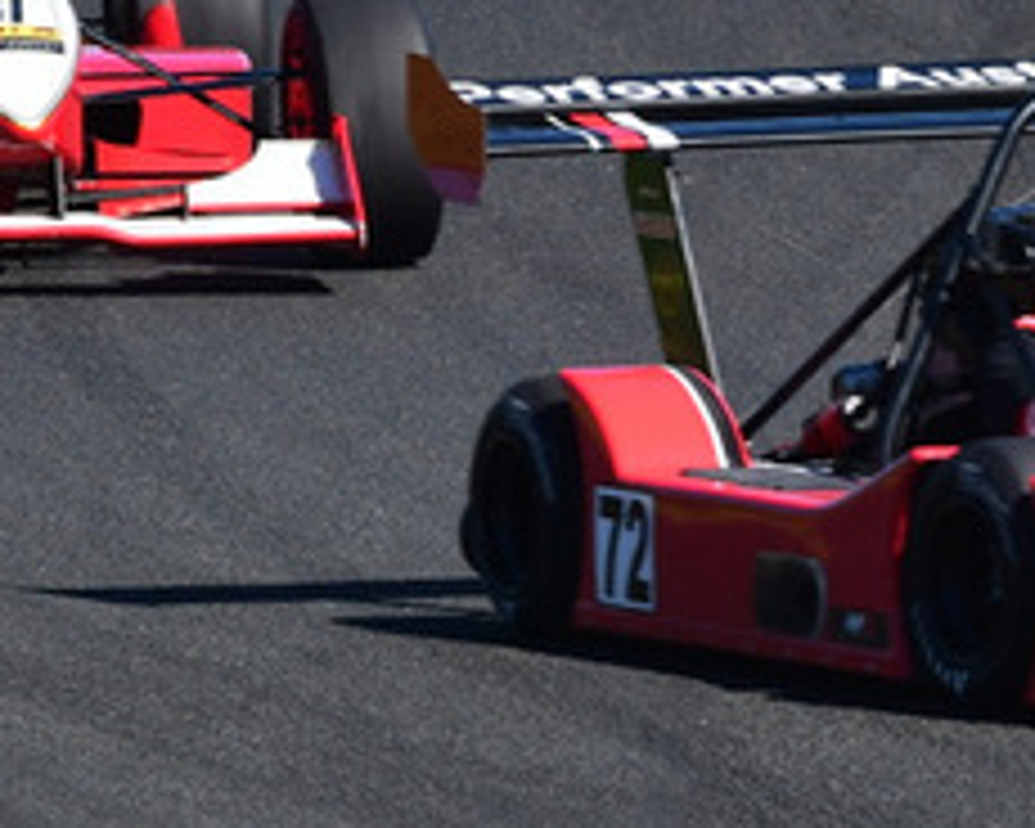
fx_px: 36084
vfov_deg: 1.3
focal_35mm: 1178
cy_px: -248
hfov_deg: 1.6
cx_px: 252
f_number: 11
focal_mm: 240
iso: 500
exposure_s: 1/640
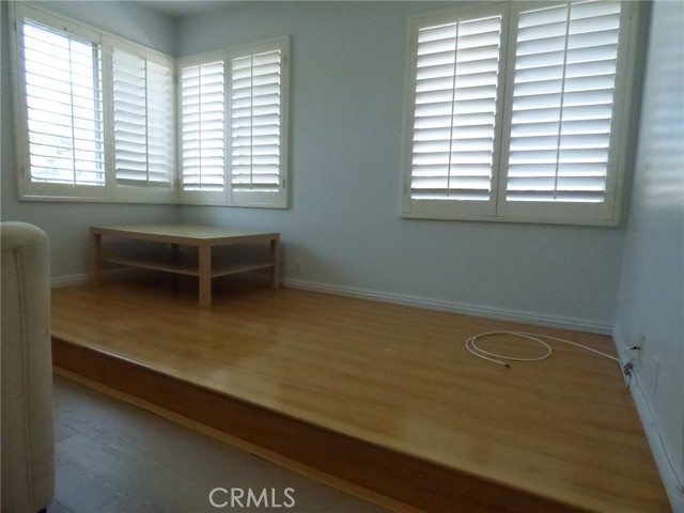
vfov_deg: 66.0
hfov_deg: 81.7
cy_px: 256
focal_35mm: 20
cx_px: 342
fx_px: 395
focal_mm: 3.58
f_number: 2.8
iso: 1600
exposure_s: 1/1000
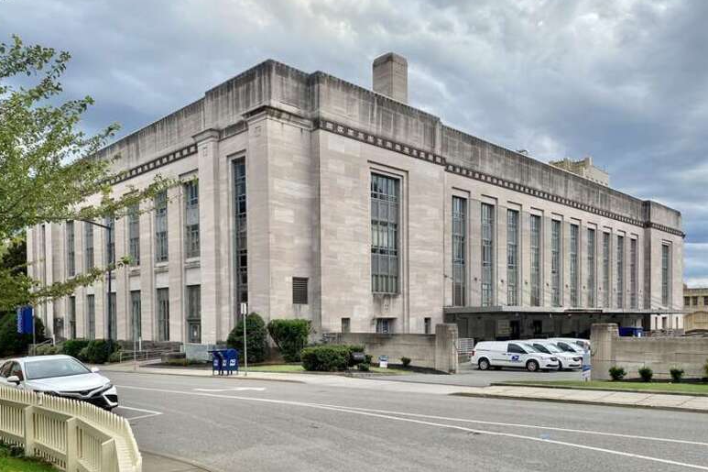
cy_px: 264
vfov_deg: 46.3
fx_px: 551
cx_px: 344
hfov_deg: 65.5
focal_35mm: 28
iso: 32
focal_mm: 4.25
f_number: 1.8
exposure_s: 1/852
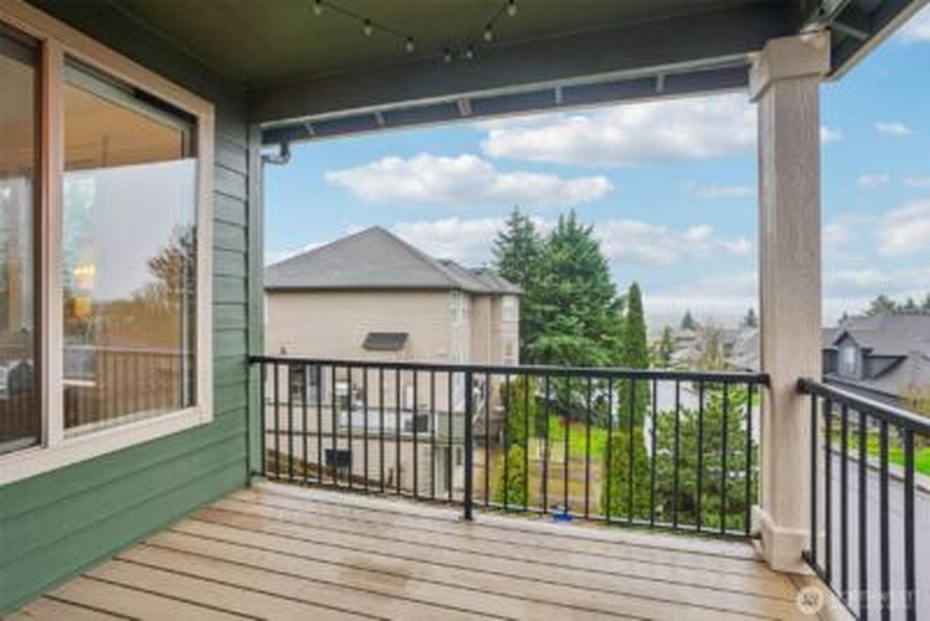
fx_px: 413
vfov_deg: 73.8
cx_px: 465
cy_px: 310
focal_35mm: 16
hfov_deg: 96.7
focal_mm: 16
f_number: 8
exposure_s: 1/20
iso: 400
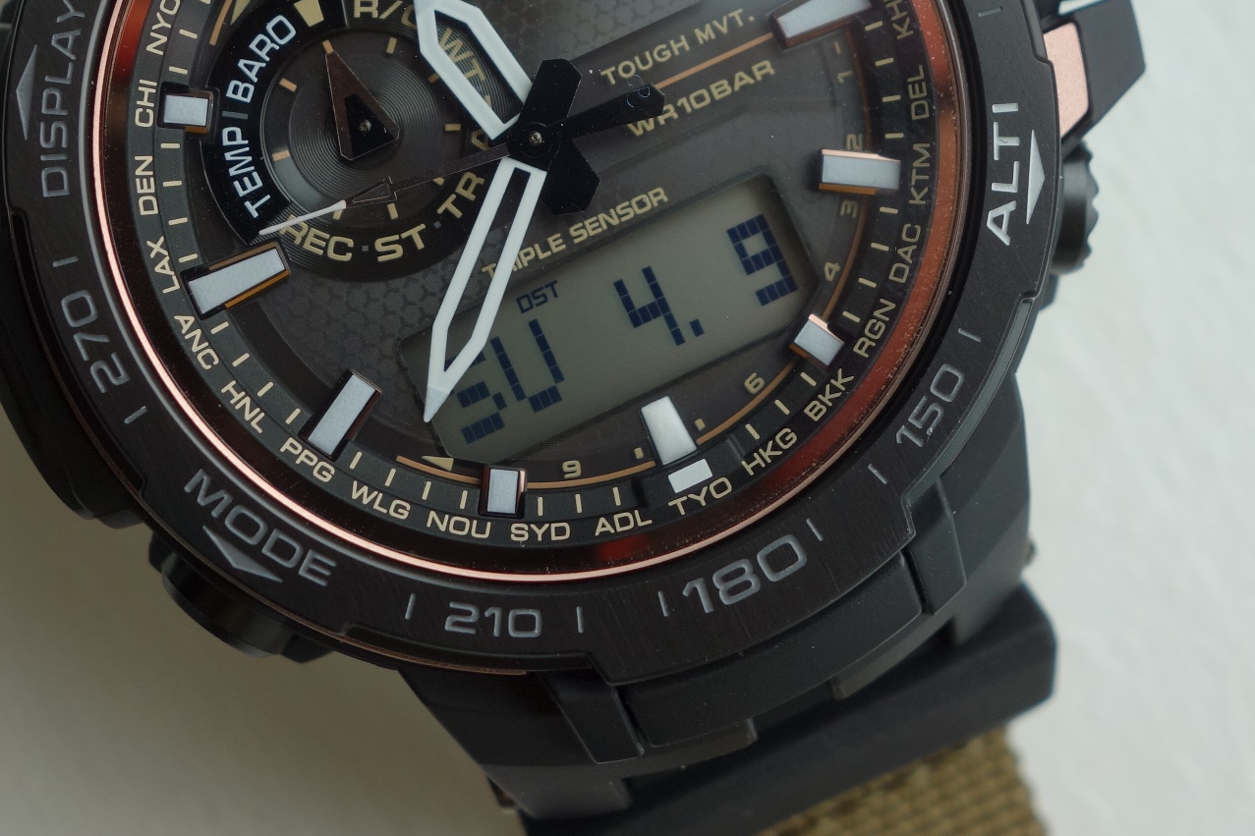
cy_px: 152
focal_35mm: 60
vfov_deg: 22.3
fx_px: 2091
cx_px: 558
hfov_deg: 33.4
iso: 125
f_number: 4
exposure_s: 1/125
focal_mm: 10.4
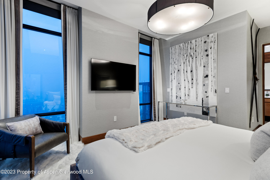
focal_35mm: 17
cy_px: 90
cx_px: 135
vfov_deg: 70.5
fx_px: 128
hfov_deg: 93.3
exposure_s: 1/5
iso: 640
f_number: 7.1
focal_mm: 17
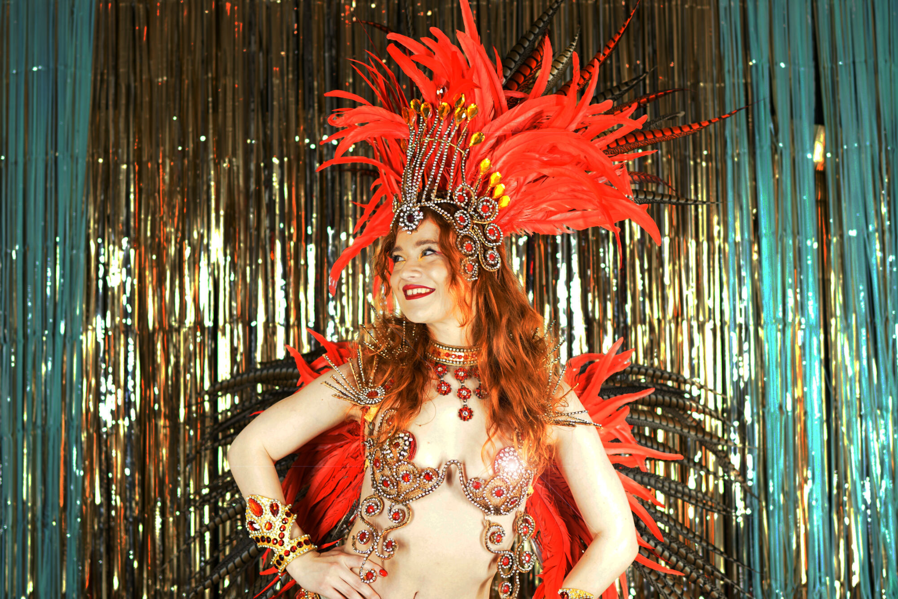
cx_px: 449
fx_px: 898
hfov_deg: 53.1
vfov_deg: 36.9
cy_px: 300
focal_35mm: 36
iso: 100
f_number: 1.4
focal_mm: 24
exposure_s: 1/50
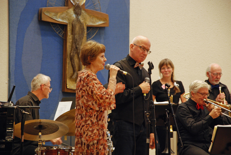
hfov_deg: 13.0
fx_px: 1012
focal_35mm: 158
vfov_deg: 8.7
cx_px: 116
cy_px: 78
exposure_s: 1/10
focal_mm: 105
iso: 800
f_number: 5.6
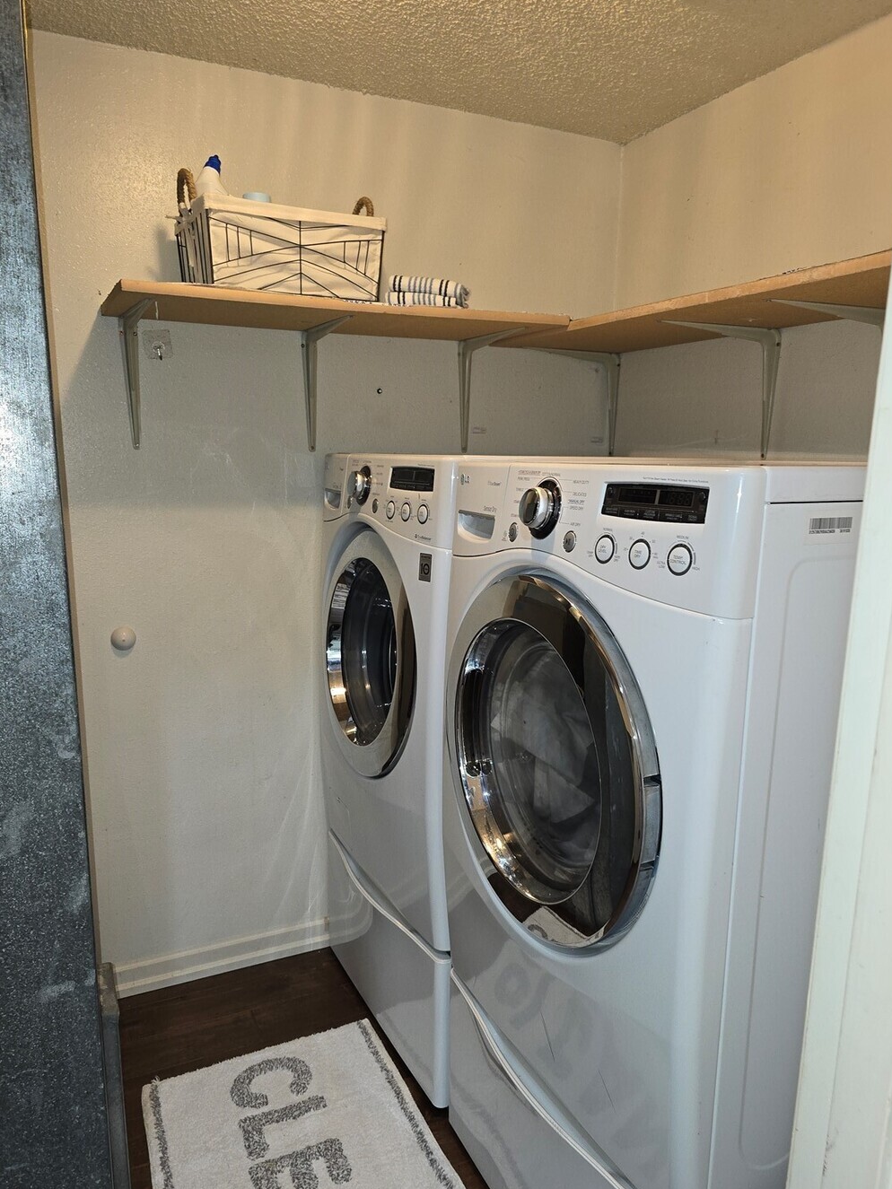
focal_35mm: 25
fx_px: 859
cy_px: 632
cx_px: 455
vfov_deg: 69.3
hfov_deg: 54.9
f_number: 1.7
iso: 125
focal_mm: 6.3
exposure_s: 1/40
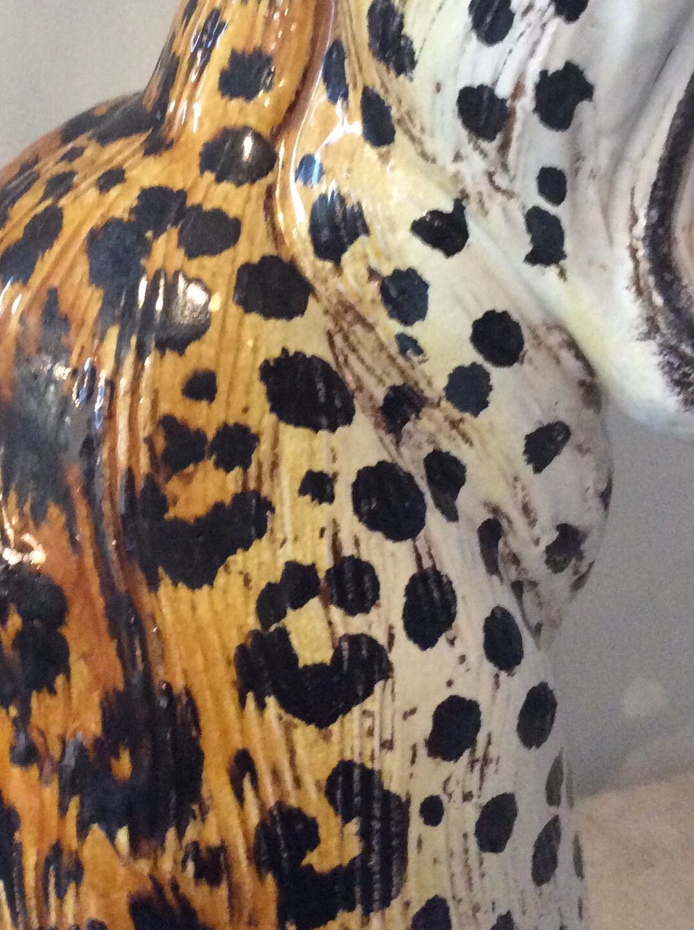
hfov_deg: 24.8
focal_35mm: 58
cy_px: 297
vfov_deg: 32.9
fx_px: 1555
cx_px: 159
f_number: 2.4
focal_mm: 3.3
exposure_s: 1/17
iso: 320
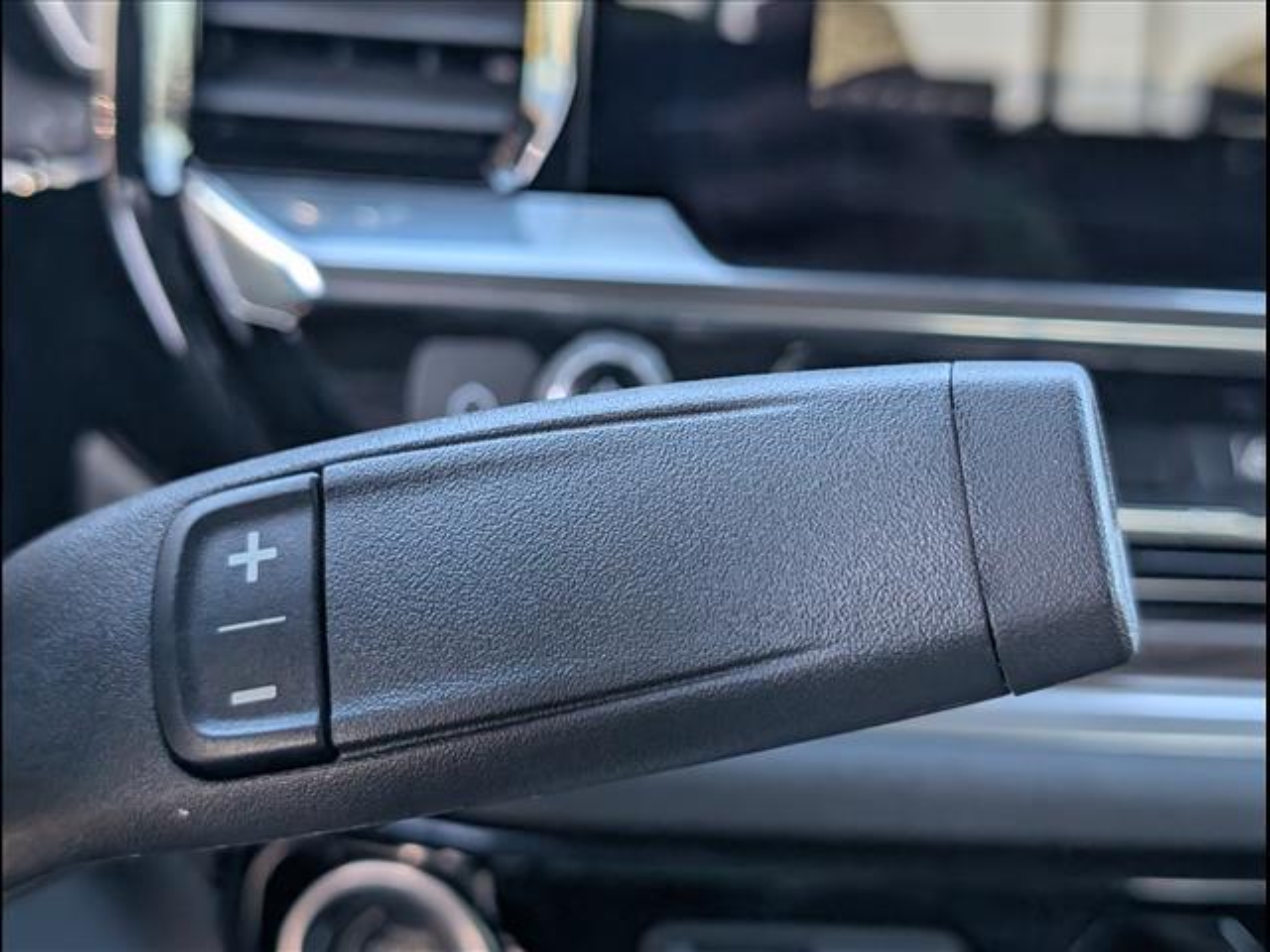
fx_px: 1798
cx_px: 635
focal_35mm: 49
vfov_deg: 29.7
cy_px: 476
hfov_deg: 38.9
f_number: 1.68
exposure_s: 1/500
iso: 368
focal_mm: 6.9
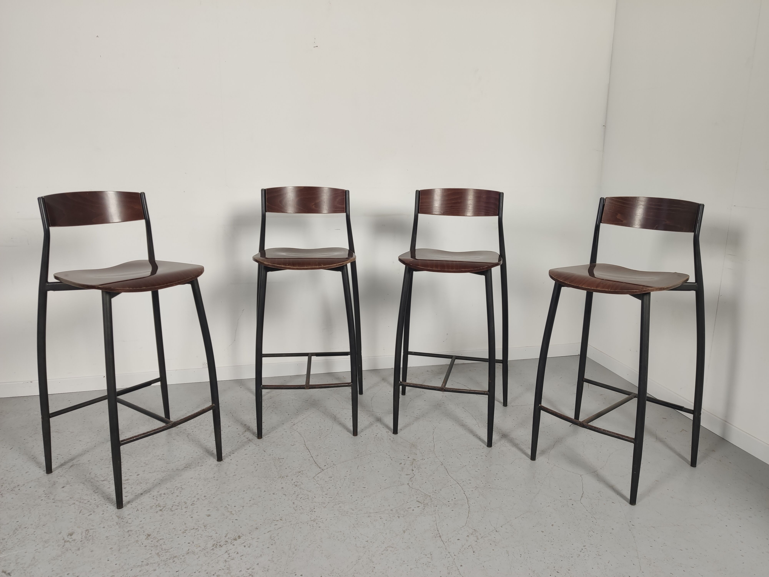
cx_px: 384
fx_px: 578
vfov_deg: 53.1
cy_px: 288
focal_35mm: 26
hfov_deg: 67.3
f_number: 1.75
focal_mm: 4.75
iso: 155
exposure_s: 1/100
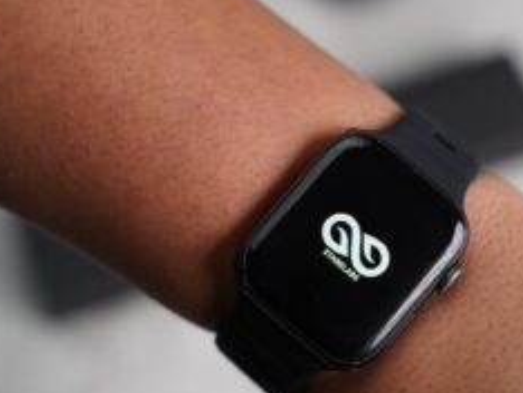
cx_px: 378
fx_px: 1467
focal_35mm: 97
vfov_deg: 15.3
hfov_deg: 20.1
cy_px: 207
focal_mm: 59
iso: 500
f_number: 4
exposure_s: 1/60
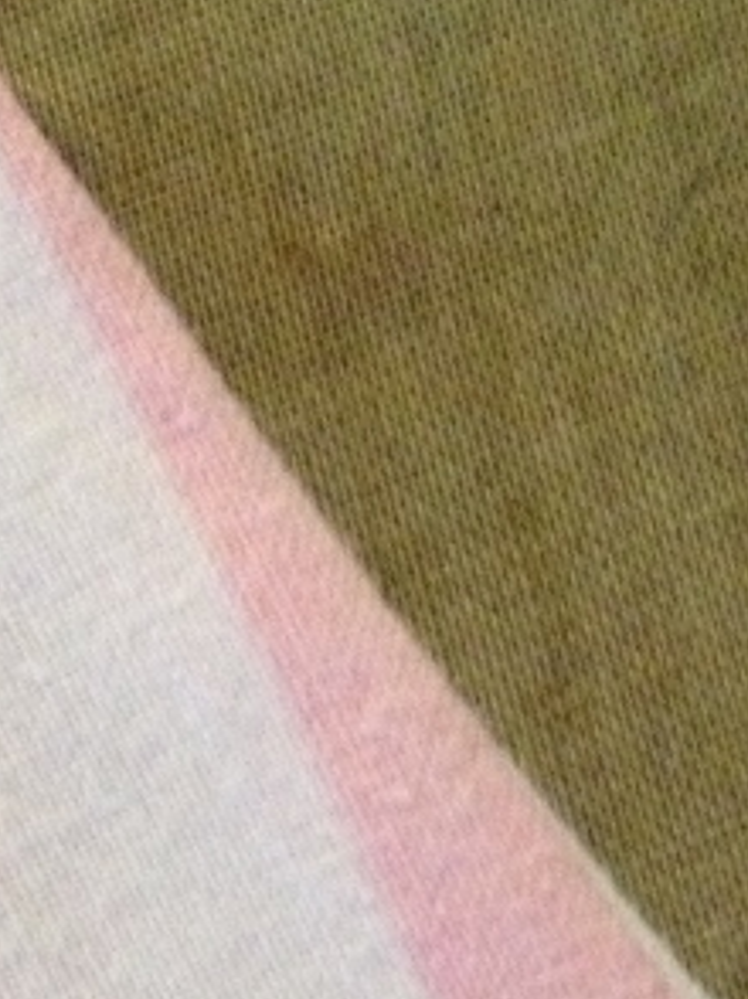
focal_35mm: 122
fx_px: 3520
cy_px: 1403
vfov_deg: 15.2
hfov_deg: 12.1
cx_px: 534
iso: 320
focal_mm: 4.28
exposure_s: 1/20
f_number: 2.4
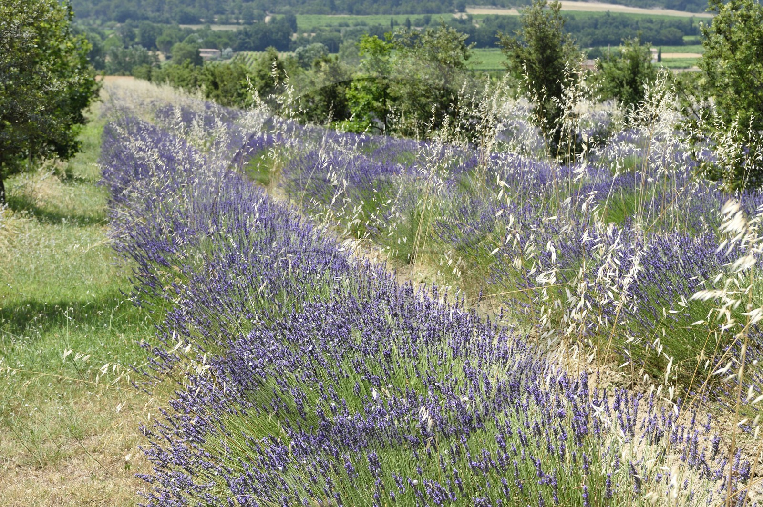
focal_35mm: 60
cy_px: 254
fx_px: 1271
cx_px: 382
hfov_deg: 33.4
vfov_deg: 22.6
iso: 200
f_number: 11
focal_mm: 60
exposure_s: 1/250
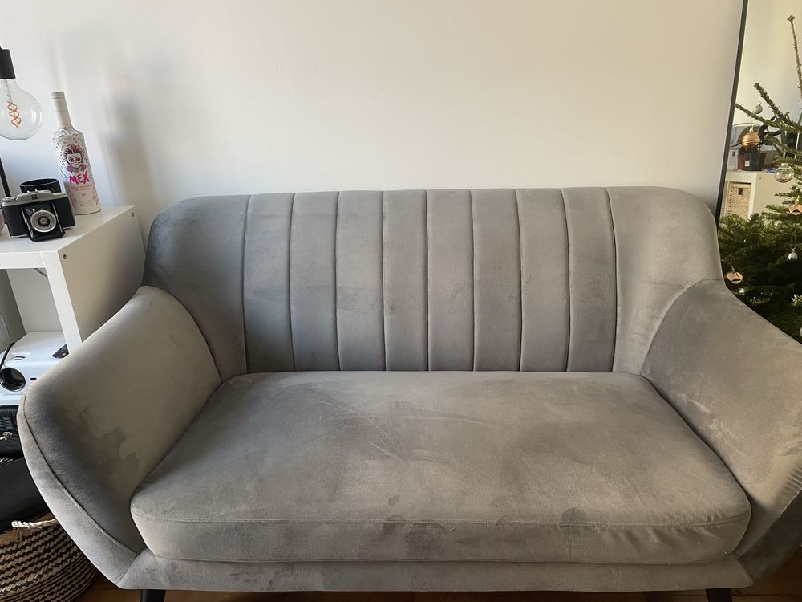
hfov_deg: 67.3
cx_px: 401
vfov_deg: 53.1
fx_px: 602
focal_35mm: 26
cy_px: 301
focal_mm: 4.2
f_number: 1.6
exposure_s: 1/72
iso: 125
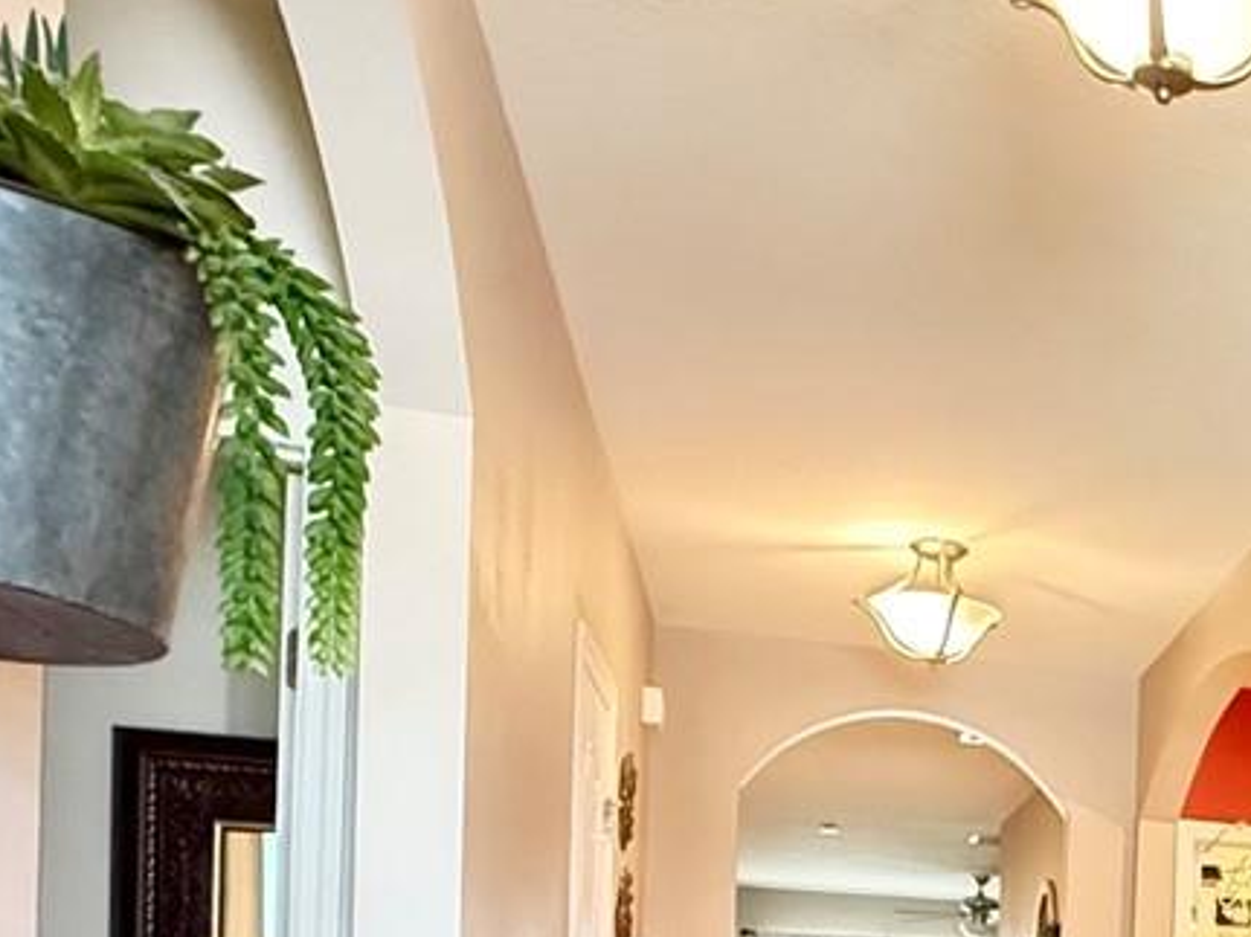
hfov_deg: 31.1
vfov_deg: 25.5
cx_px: 1498
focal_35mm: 52
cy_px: 1082
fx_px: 1879
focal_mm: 2.22
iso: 1000
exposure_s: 1/40
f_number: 2.2
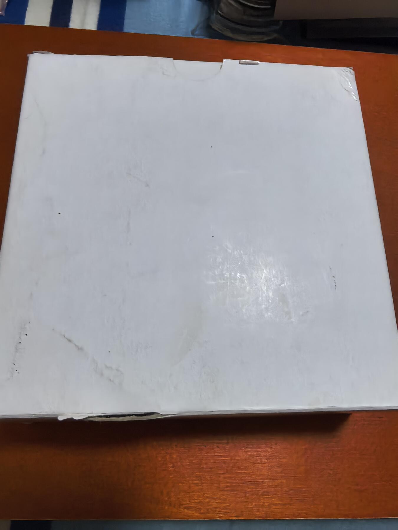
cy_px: 265
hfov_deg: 56.8
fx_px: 368
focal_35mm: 24
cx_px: 199
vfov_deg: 71.6
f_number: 2.2
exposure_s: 1/25
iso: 400
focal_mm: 1.68
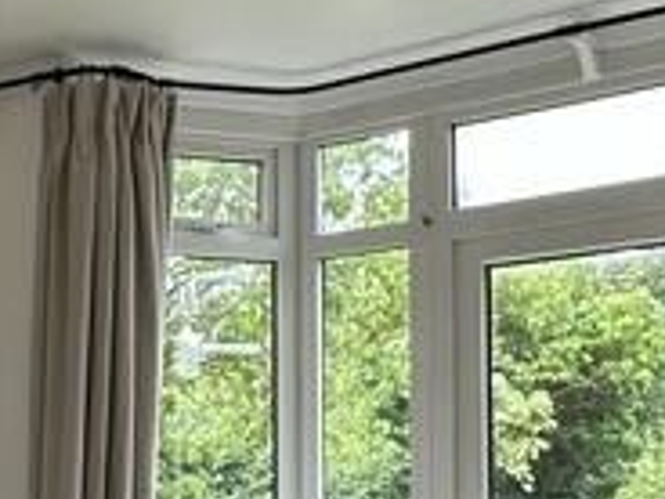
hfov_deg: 23.5
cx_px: -69
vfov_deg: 18.3
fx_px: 1498
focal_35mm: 78
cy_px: 521
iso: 40
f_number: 2.2
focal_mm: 2.22
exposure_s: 1/103
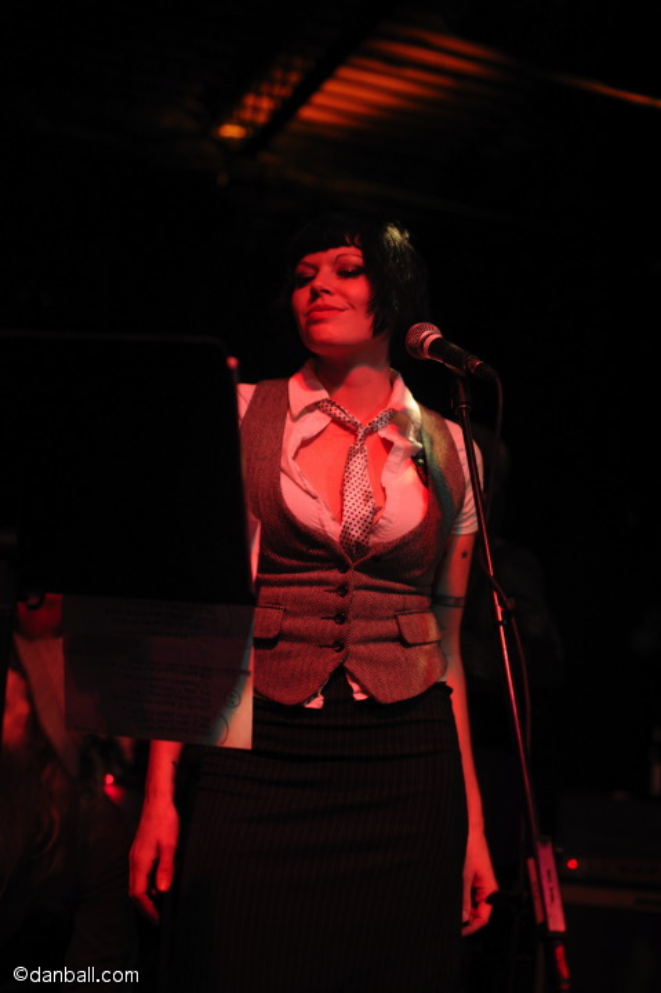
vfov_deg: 39.6
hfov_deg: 27.0
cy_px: 496
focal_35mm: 50
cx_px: 330
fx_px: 1379
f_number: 2.8
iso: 640
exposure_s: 1/60
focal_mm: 50
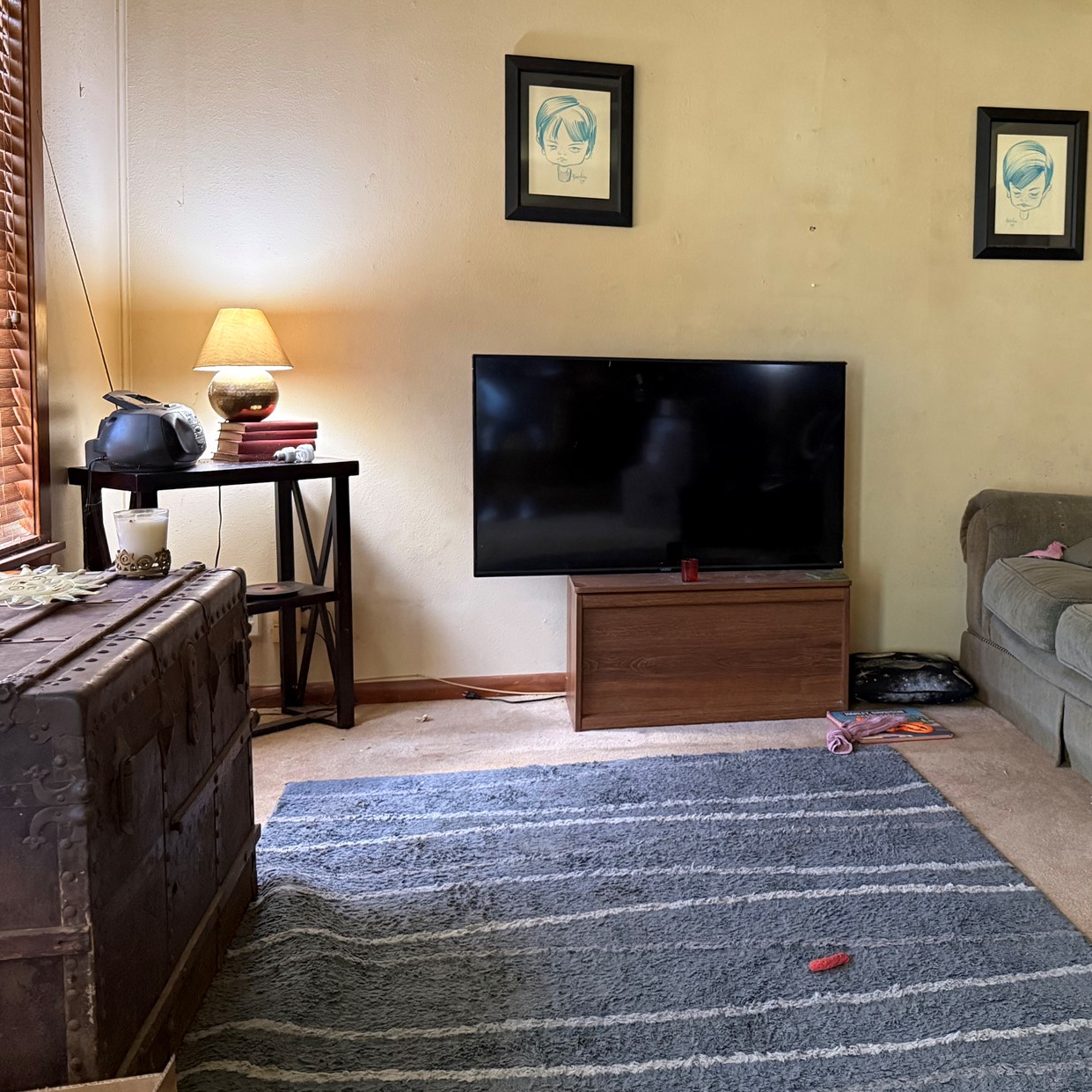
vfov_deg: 47.1
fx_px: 1249
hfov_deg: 45.9
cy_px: 461
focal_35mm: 35
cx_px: 789
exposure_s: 1/60
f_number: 1.78
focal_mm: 6.76
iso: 800
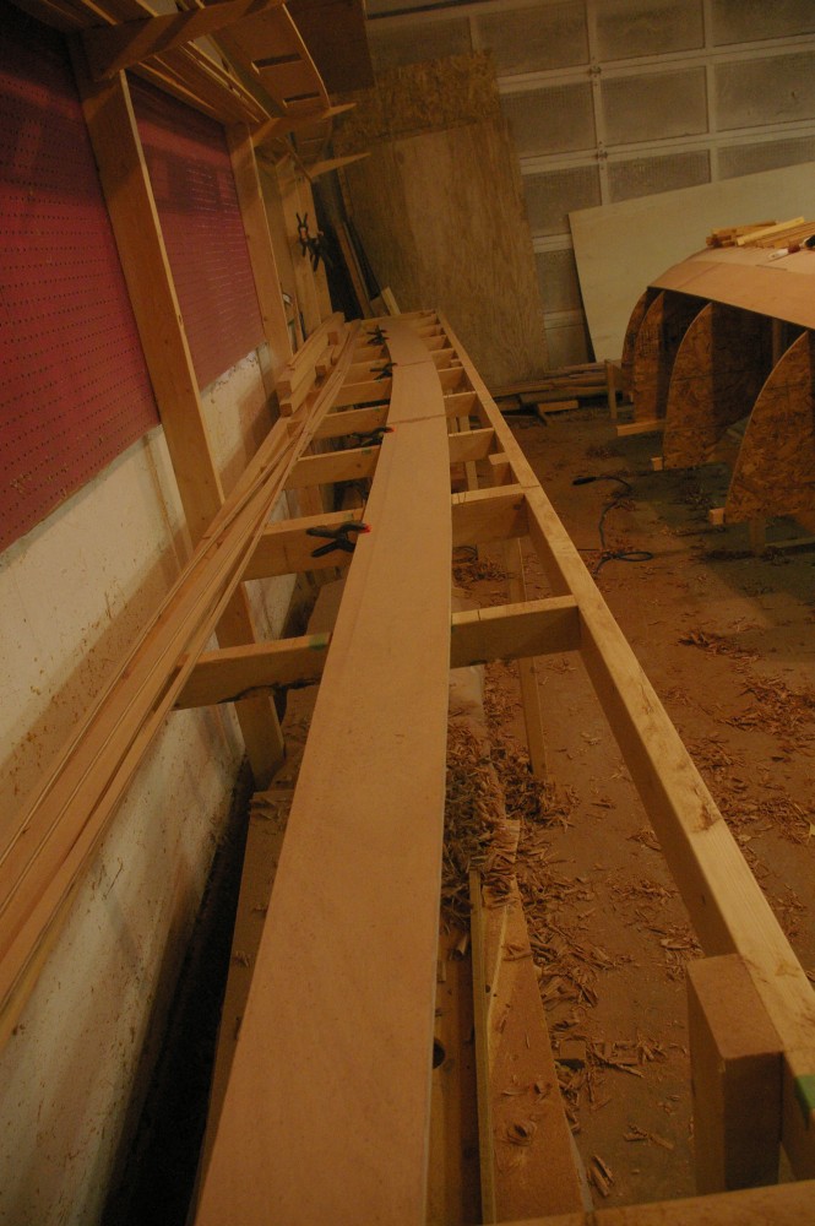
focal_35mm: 27
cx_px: 408
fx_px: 918
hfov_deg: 47.9
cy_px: 613
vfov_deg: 67.4
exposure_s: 1/15
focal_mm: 18
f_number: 6.7
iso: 1600
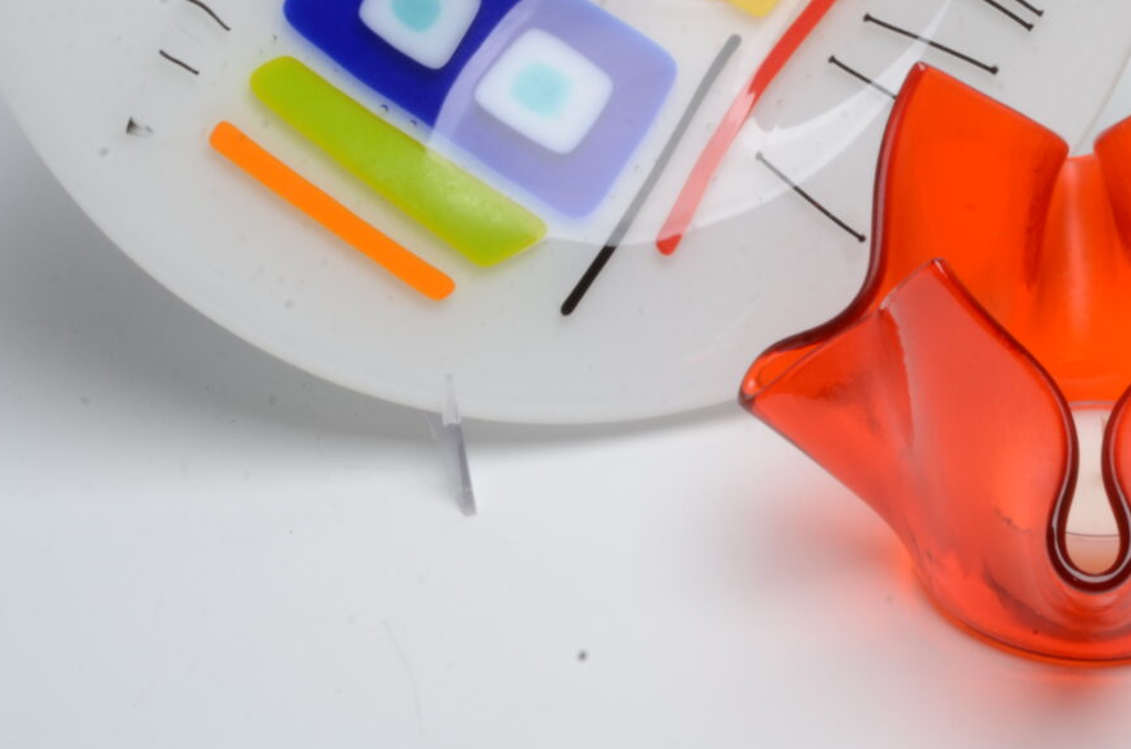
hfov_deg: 13.4
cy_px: -91
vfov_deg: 8.8
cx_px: 908
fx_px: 4797
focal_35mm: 153
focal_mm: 44
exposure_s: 1/250
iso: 100
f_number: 29
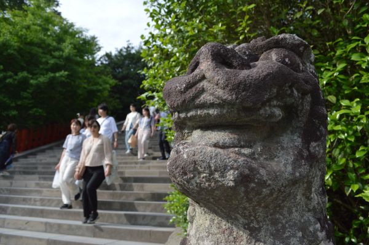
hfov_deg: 67.4
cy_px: 122
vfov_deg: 47.9
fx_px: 277
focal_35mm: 27
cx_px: 184
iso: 400
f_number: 5
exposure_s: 1/1250
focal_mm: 18
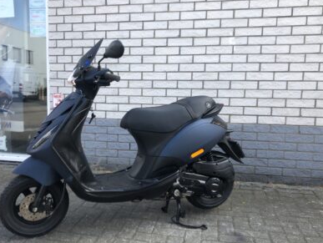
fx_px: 318
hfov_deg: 53.9
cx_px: 149
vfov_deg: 41.9
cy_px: 125
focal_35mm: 34
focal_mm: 3.99
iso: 20
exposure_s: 1/315
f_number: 1.8
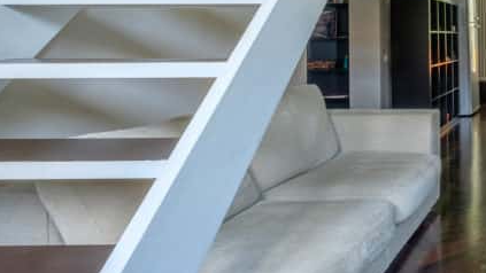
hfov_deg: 39.9
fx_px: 490
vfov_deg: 30.3
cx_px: 565
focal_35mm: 38
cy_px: 46
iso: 200
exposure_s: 1/20
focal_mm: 10
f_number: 8
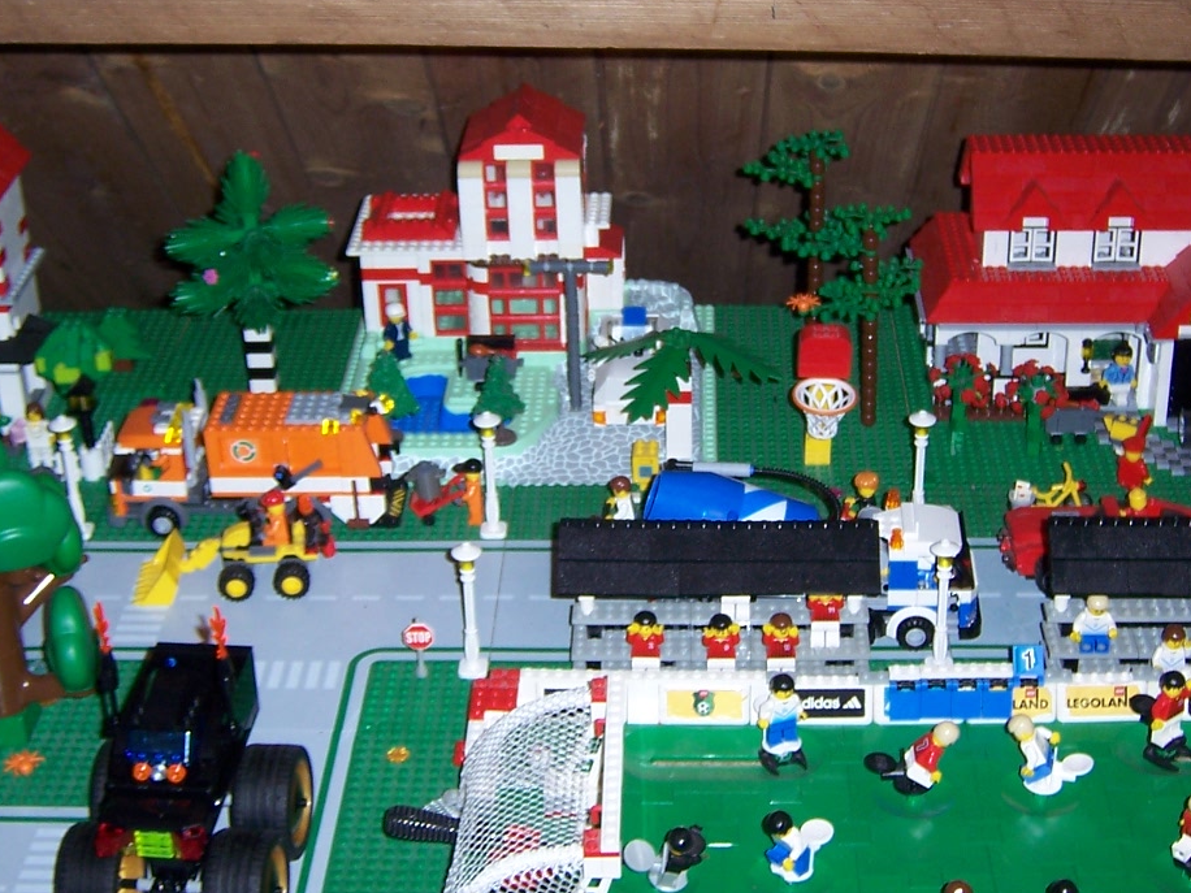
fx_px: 2099
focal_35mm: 61
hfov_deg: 31.7
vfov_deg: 24.0
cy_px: 367
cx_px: 637
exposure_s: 1/60
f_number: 2.8
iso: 80
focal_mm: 6.2
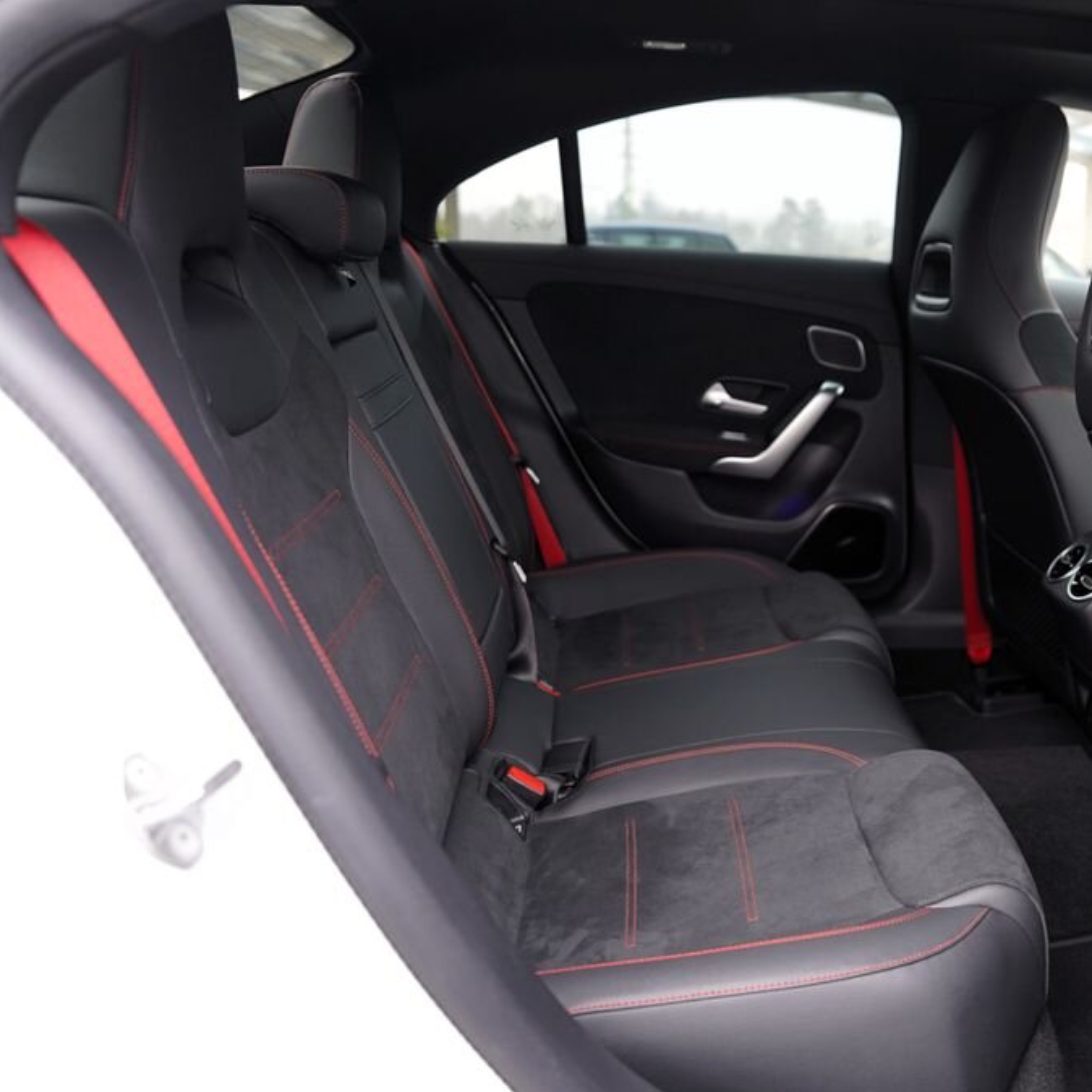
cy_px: 550
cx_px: 825
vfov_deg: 52.5
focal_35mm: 31
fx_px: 1106
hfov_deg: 50.3
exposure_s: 1/30
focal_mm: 24
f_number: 2.8
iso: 320
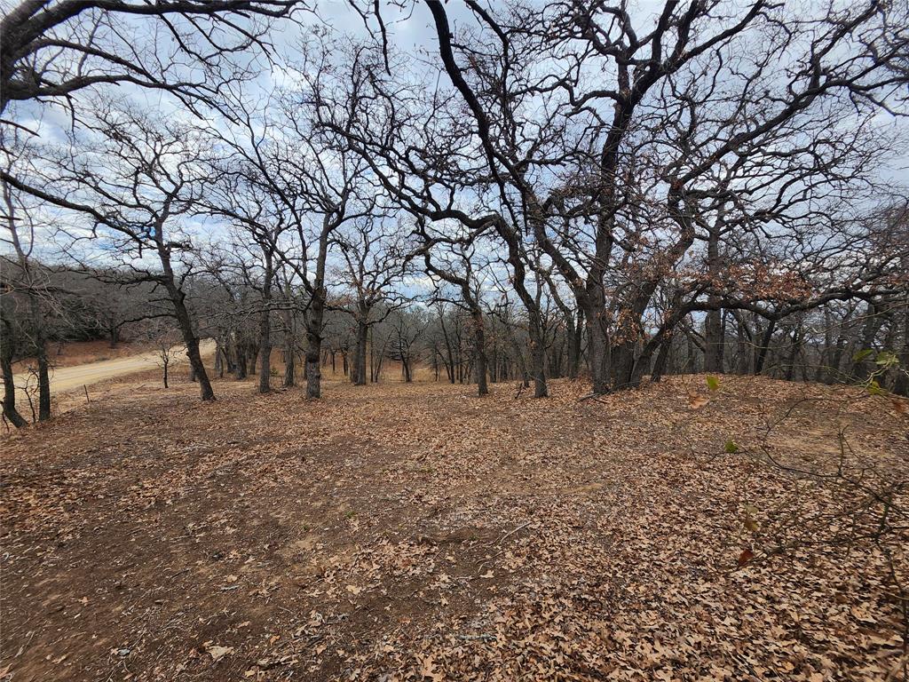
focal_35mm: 13
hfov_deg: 106.2
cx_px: 454
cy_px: 341
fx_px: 341
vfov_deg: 89.9
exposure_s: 1/634
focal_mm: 1.74
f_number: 2.2
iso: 40
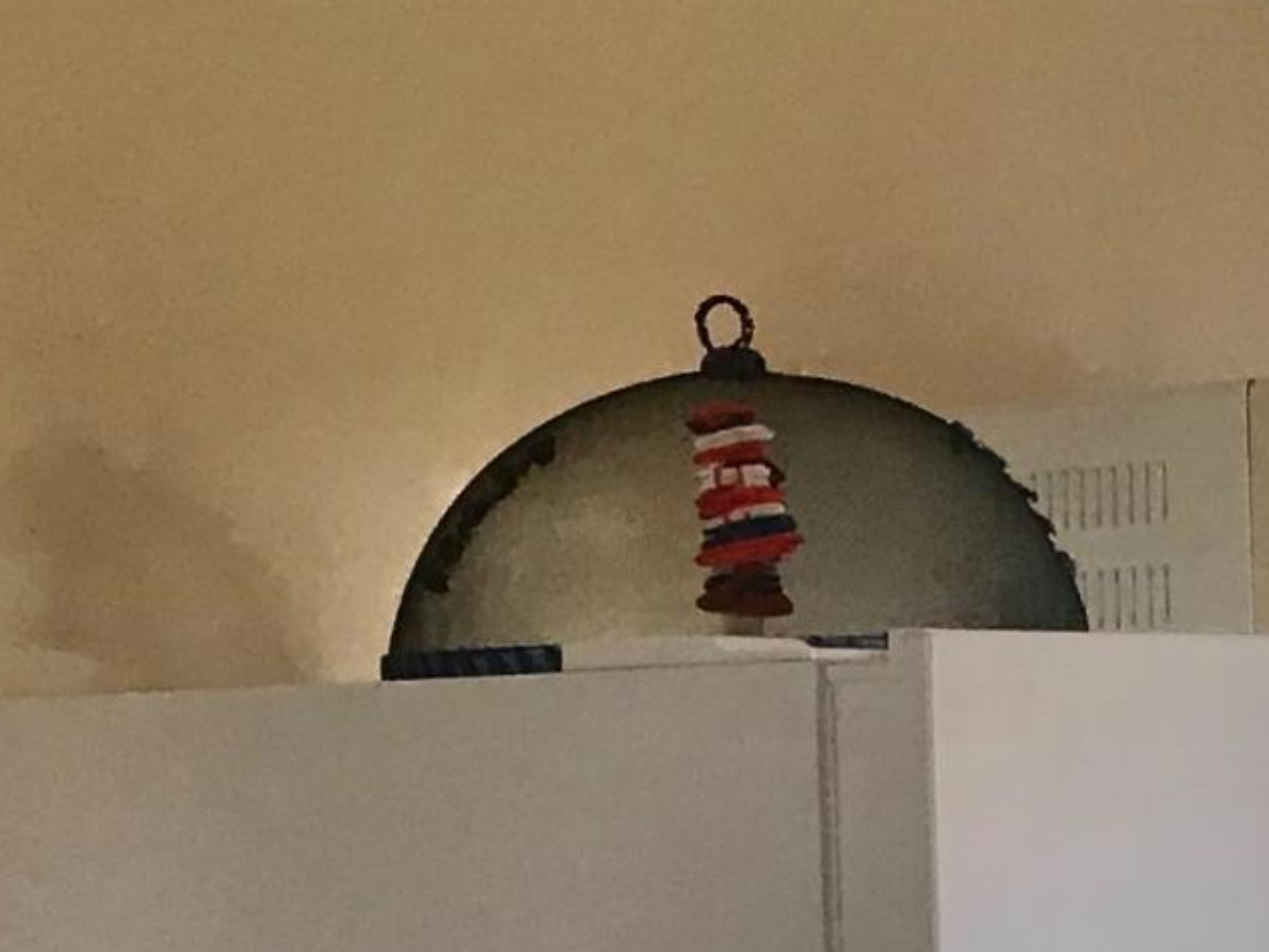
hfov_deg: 14.8
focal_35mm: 133
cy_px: 1820
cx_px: 958
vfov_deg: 10.4
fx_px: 4876
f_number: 1.8
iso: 25
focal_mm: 3.99
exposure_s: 1/30
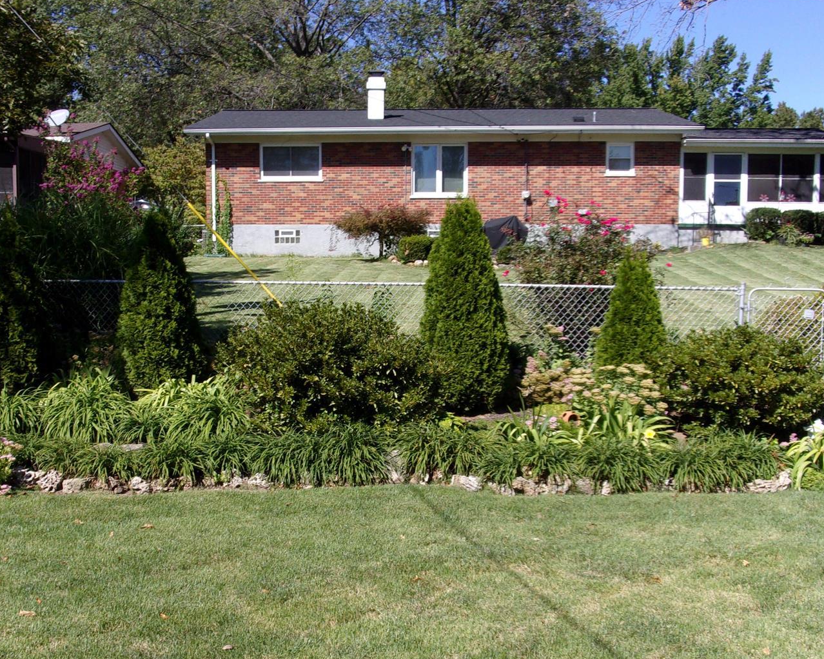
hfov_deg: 42.0
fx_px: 1073
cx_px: 387
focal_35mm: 44
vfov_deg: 34.1
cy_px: 348
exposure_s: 1/80
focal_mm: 6.4
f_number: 11.8
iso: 80
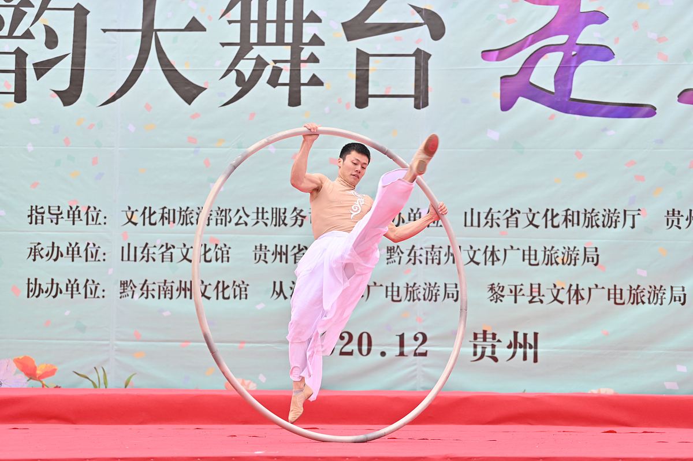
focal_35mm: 112
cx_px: 346
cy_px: 230
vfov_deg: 12.2
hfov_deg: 18.3
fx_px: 2154
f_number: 2.8
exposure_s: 1/400
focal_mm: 112
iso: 100
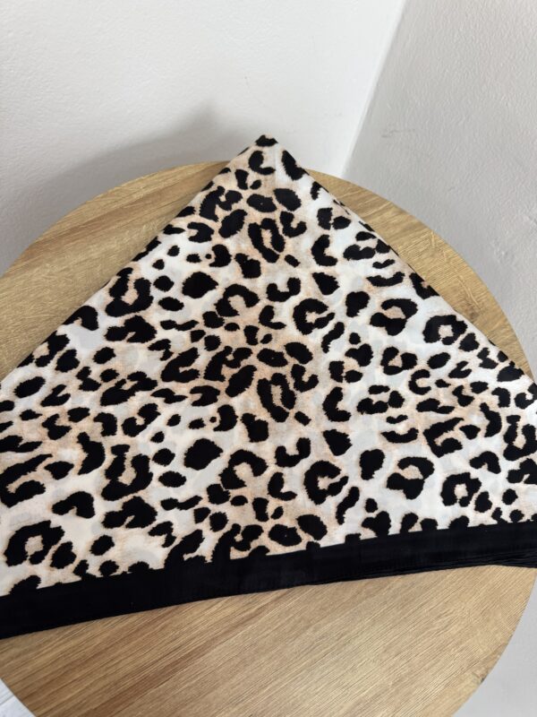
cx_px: 268
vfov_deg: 71.6
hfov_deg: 56.8
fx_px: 496
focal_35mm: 24
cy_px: 358
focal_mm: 6.76
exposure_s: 1/121
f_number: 1.78
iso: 100
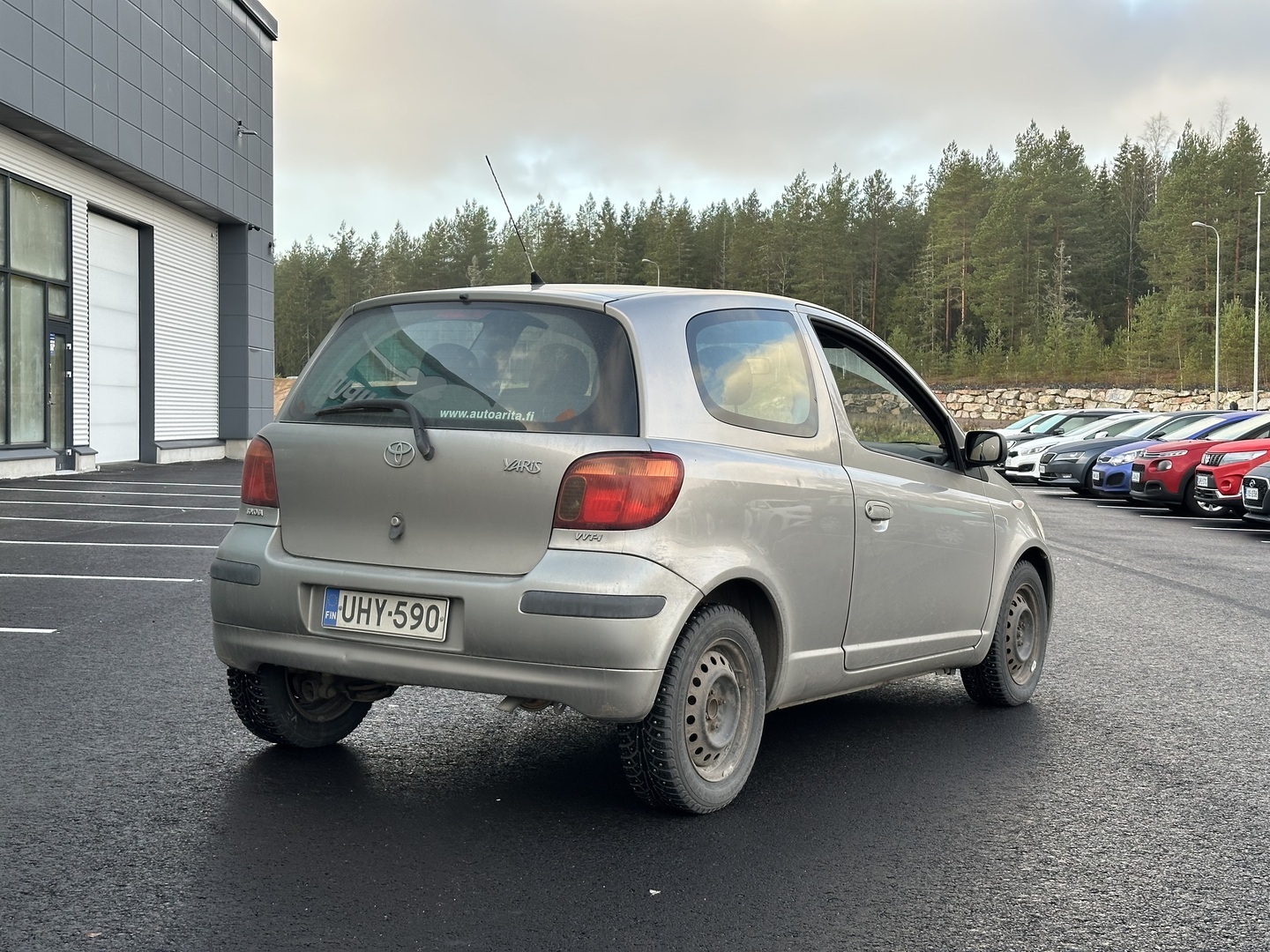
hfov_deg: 39.7
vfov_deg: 30.3
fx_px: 1761
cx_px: 635
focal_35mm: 48
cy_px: 476
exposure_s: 1/284
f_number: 1.78
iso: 64
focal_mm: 6.86
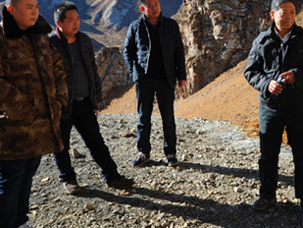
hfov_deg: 33.9
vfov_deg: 25.6
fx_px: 490
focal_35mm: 56
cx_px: 210
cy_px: 39
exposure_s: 1/250
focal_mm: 30
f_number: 8
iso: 200
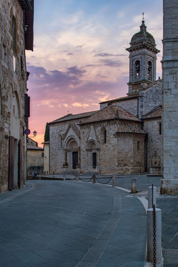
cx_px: 89
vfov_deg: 50.7
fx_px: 282
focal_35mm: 38
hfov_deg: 35.1
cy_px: 134
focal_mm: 38
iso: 400
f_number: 7.1
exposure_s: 1/50
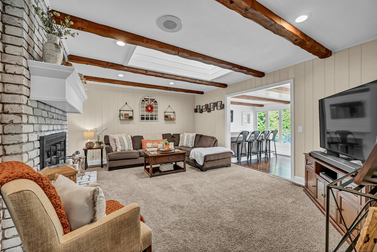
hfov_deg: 104.2
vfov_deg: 81.2
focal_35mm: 14
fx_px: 147
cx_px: 188
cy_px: 126
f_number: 7.1
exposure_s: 1/4
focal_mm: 14
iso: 400
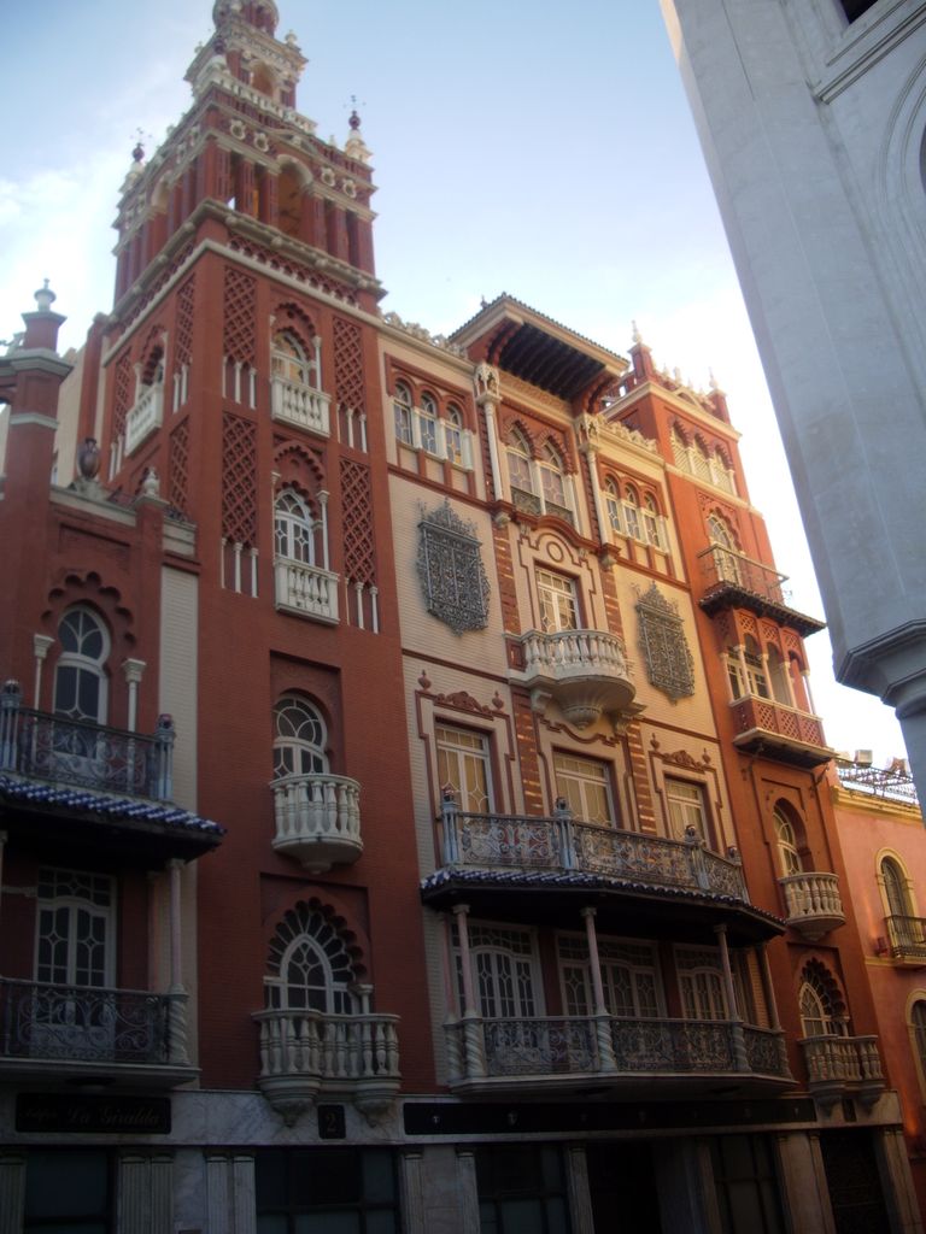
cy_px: 617
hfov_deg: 40.7
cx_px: 463
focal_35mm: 35
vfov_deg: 52.6
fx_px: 1248
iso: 50
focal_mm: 5.8
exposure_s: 1/100
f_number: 2.6
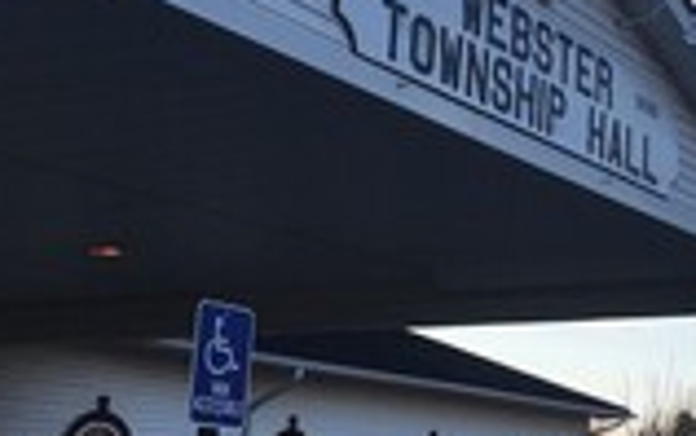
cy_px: 106
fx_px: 1481
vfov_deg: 16.7
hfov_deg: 25.5
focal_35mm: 78
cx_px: 643
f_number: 2.2
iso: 25
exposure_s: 1/705
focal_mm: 4.15
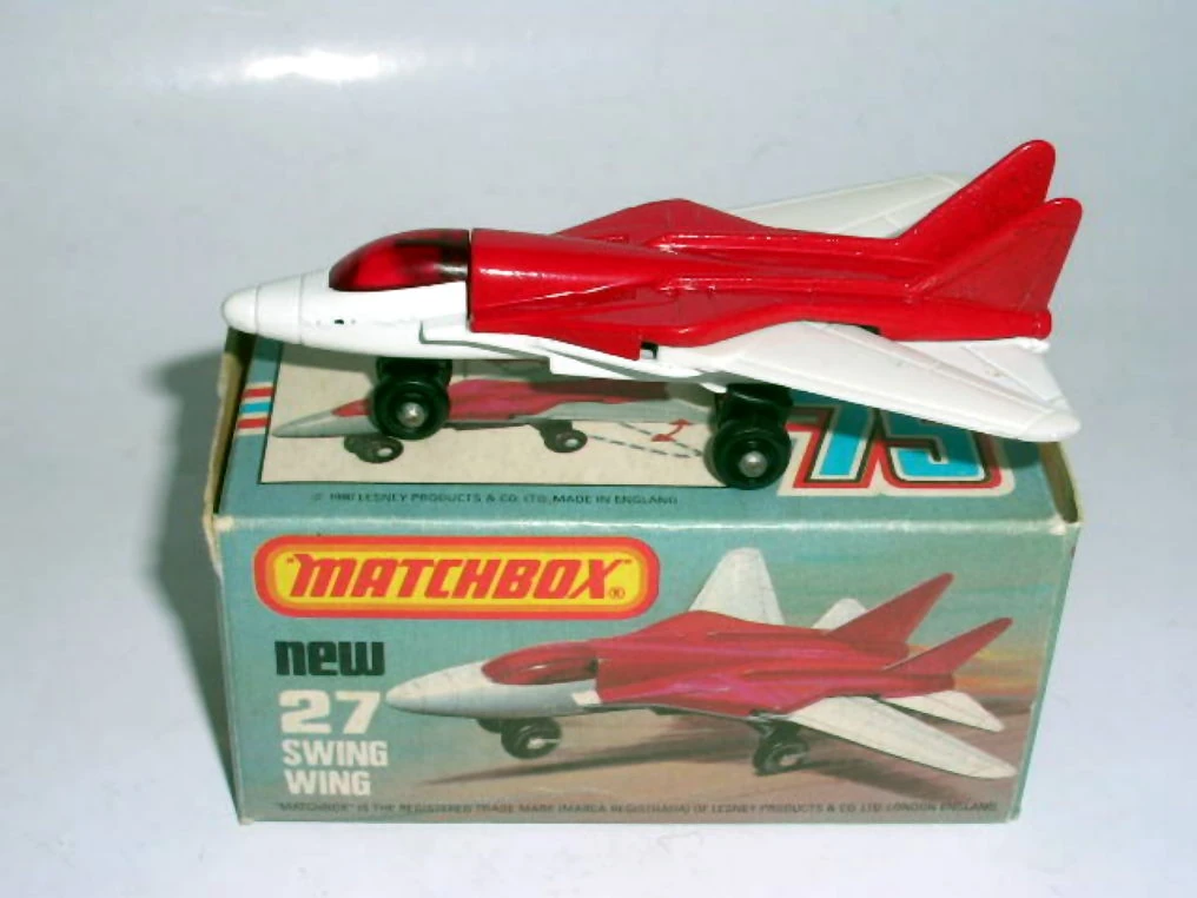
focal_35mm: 65
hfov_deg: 29.8
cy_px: 449
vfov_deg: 22.6
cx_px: 598
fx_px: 2248
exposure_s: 1/60.1
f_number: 5.9
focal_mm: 9.9
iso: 50
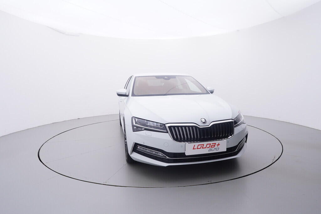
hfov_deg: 77.3
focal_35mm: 22
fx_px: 201
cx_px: 160
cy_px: 107
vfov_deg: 56.2
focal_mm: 15
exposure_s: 1/80
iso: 200
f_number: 5
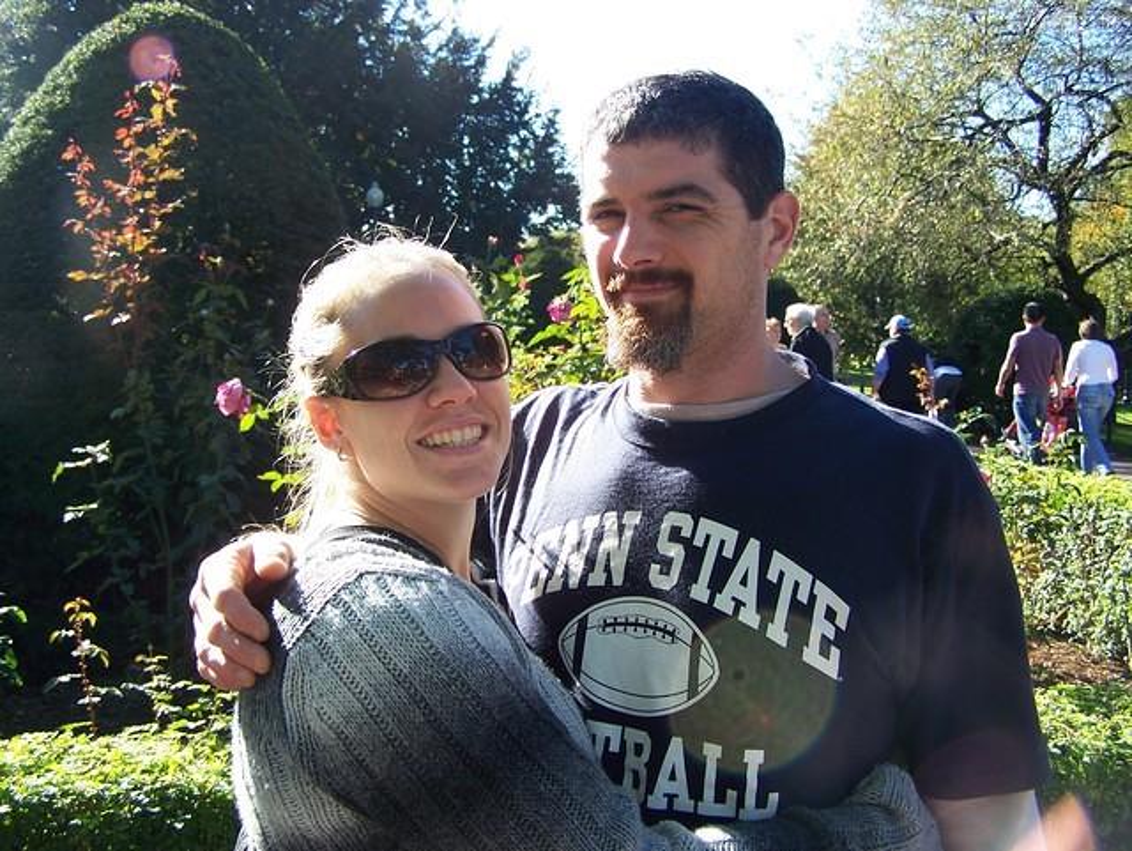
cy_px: 426
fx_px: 1244
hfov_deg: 48.9
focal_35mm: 38
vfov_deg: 37.8
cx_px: 566
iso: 80
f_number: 2.8
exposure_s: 1/250
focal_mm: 6.3
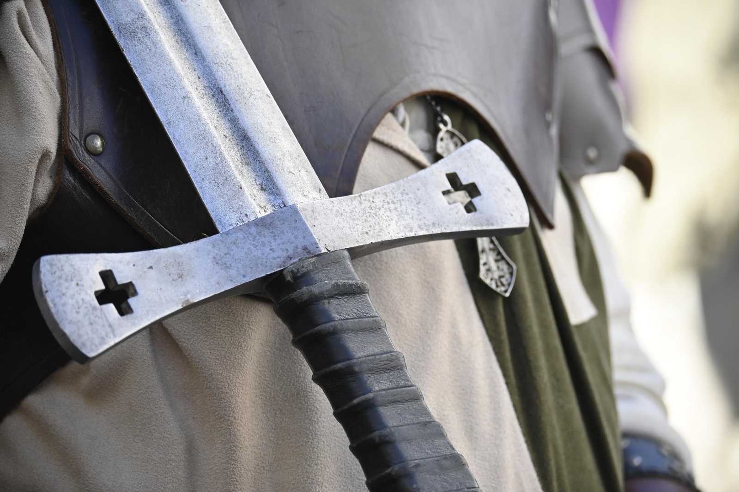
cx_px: 370
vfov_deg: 6.5
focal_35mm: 210
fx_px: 4310
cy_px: 246
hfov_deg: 9.8
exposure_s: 1/500
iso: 400
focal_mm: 140
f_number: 5.6
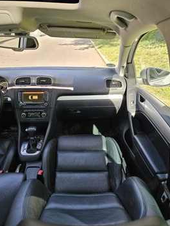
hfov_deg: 53.0
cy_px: 101
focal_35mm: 26
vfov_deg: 67.2
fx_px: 170
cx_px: 81
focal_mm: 6.3
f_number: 1.7
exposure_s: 1/182
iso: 64
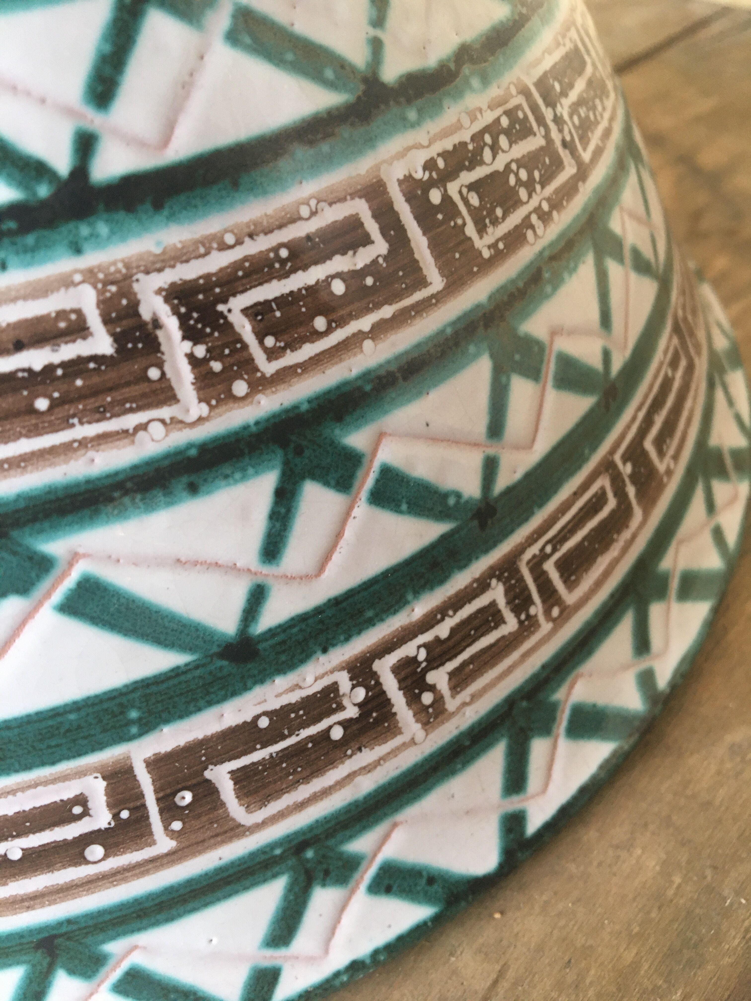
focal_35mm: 29
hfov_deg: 48.2
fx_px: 839
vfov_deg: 61.7
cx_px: 376
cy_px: 500
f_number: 2.2
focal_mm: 4.15
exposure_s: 1/33
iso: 125
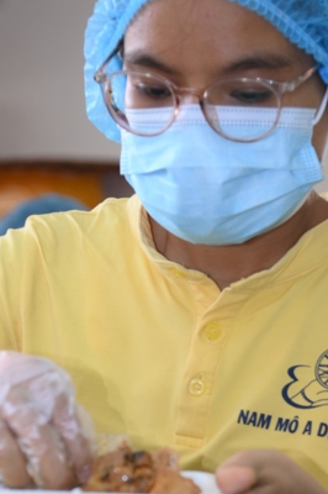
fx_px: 2341
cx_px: 186
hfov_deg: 8.0
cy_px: 402
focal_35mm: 171
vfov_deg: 12.0
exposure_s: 1/80
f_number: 4
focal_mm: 70
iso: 1000
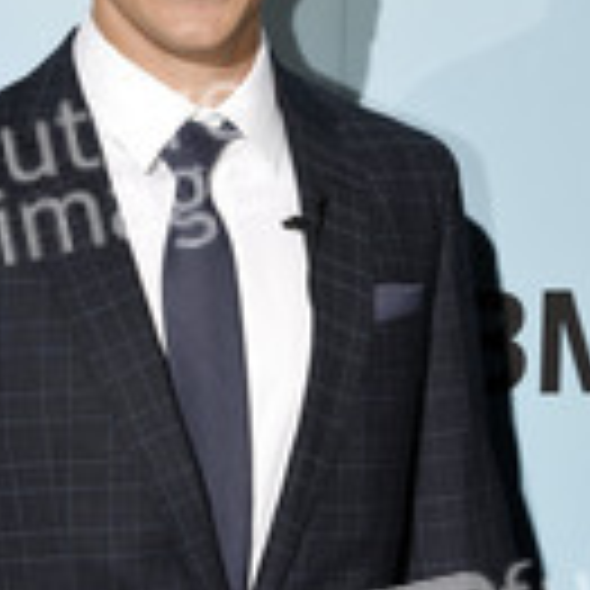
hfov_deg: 8.7
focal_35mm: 202
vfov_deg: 8.7
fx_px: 3895
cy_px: 414
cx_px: 167
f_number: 6.3
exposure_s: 1/125
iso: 800
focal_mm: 78
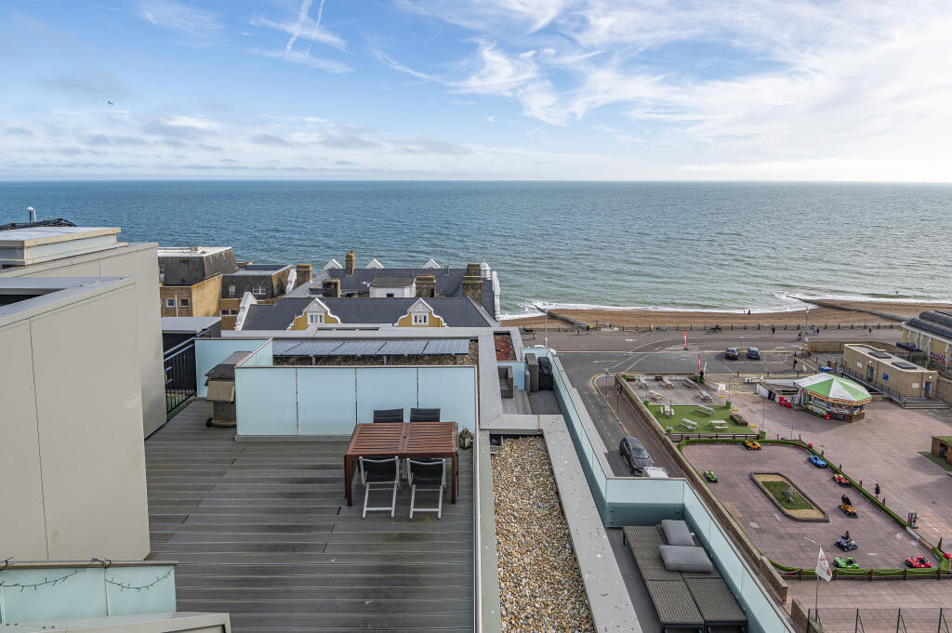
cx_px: 476
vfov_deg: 70.3
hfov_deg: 93.3
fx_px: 449
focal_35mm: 17
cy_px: 316
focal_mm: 17
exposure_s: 1/400
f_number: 9
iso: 250
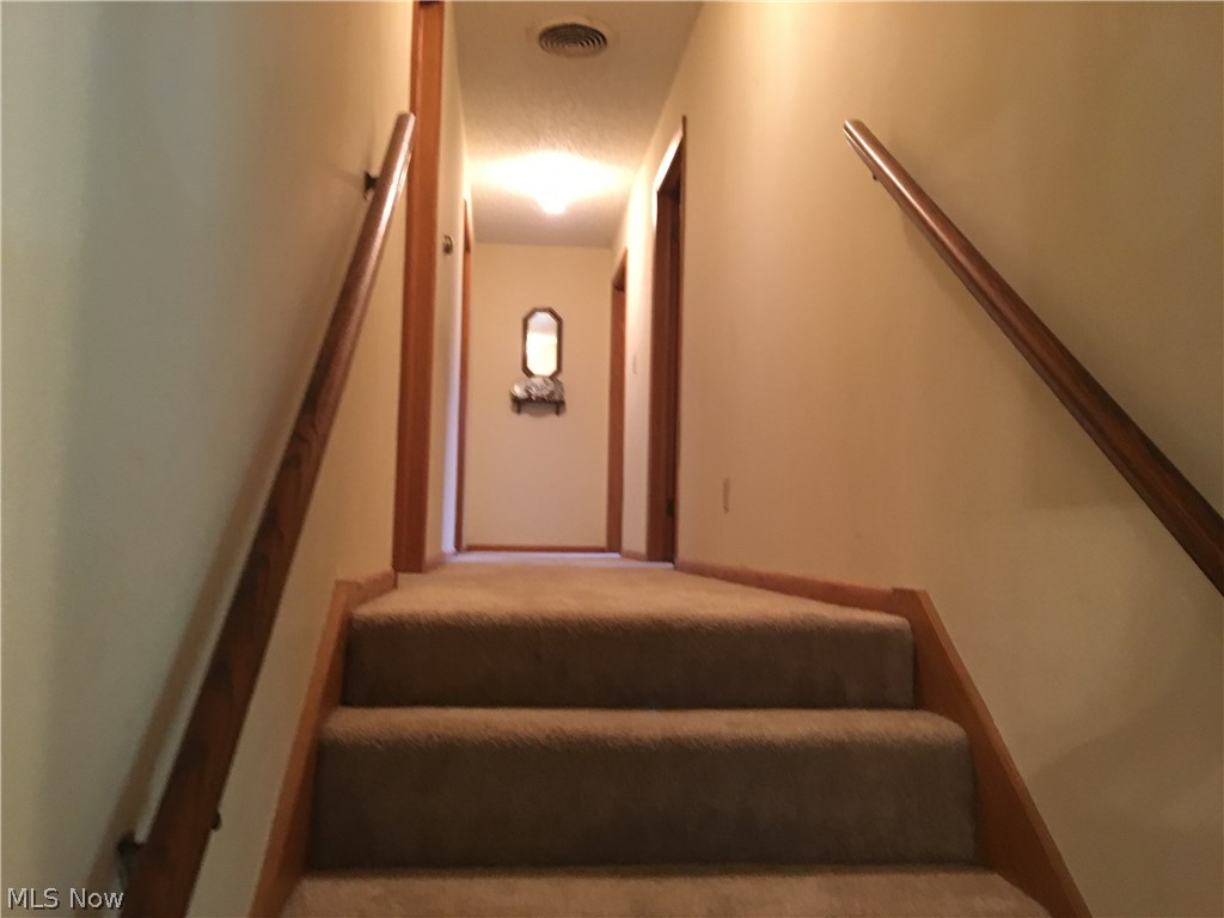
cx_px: 612
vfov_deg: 48.2
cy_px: 459
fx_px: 1025
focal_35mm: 29
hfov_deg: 61.7
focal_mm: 4.15
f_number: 2.2
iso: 200
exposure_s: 1/15
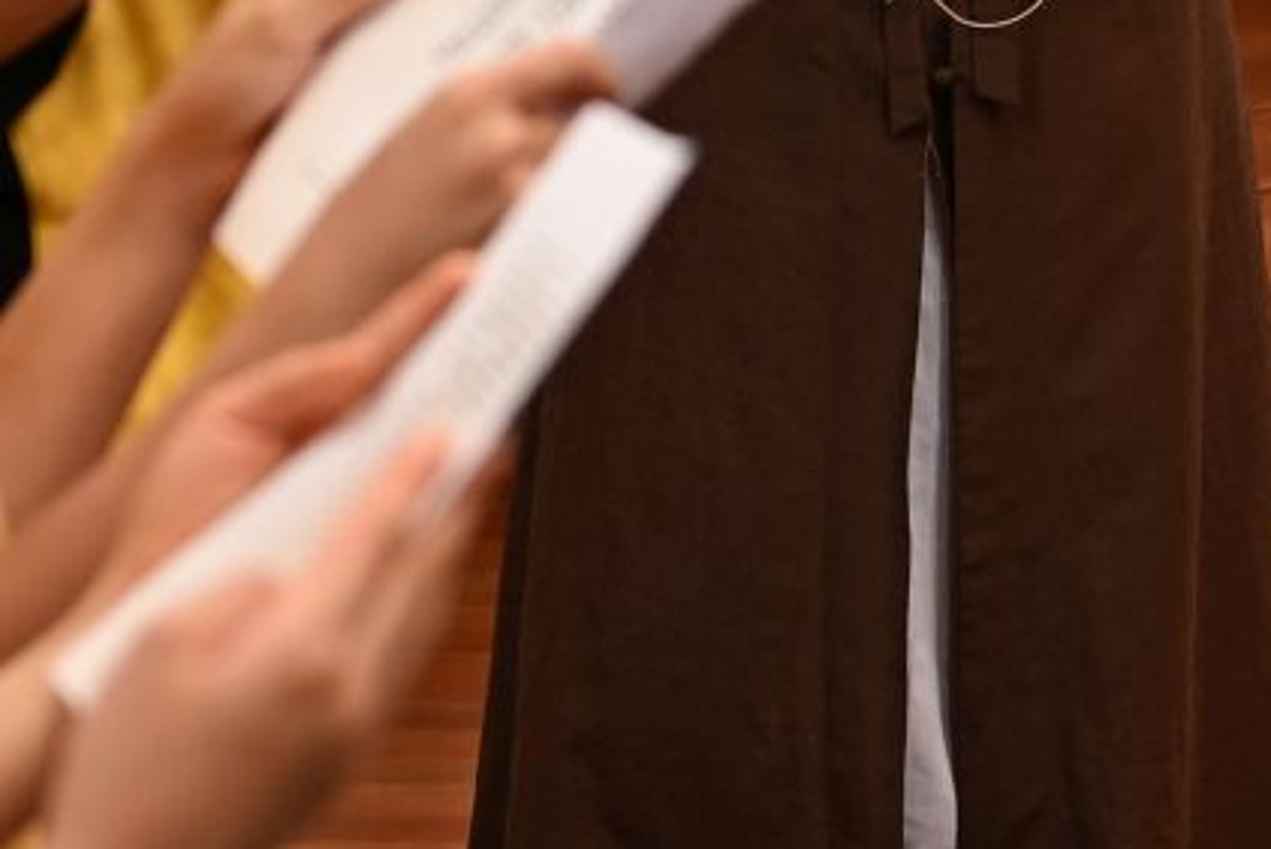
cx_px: 1476
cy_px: -695
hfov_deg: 10.2
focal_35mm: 199
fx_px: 7030
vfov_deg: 6.7
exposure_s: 1/60
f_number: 2.8
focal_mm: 40
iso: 500
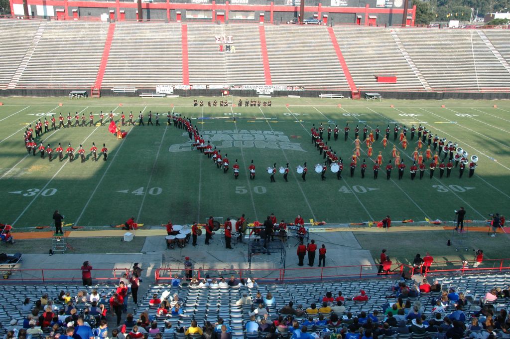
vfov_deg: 36.8
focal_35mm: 36
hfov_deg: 53.2
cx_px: 255
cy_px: 170
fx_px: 509
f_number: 7.1
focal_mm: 24
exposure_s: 1/200
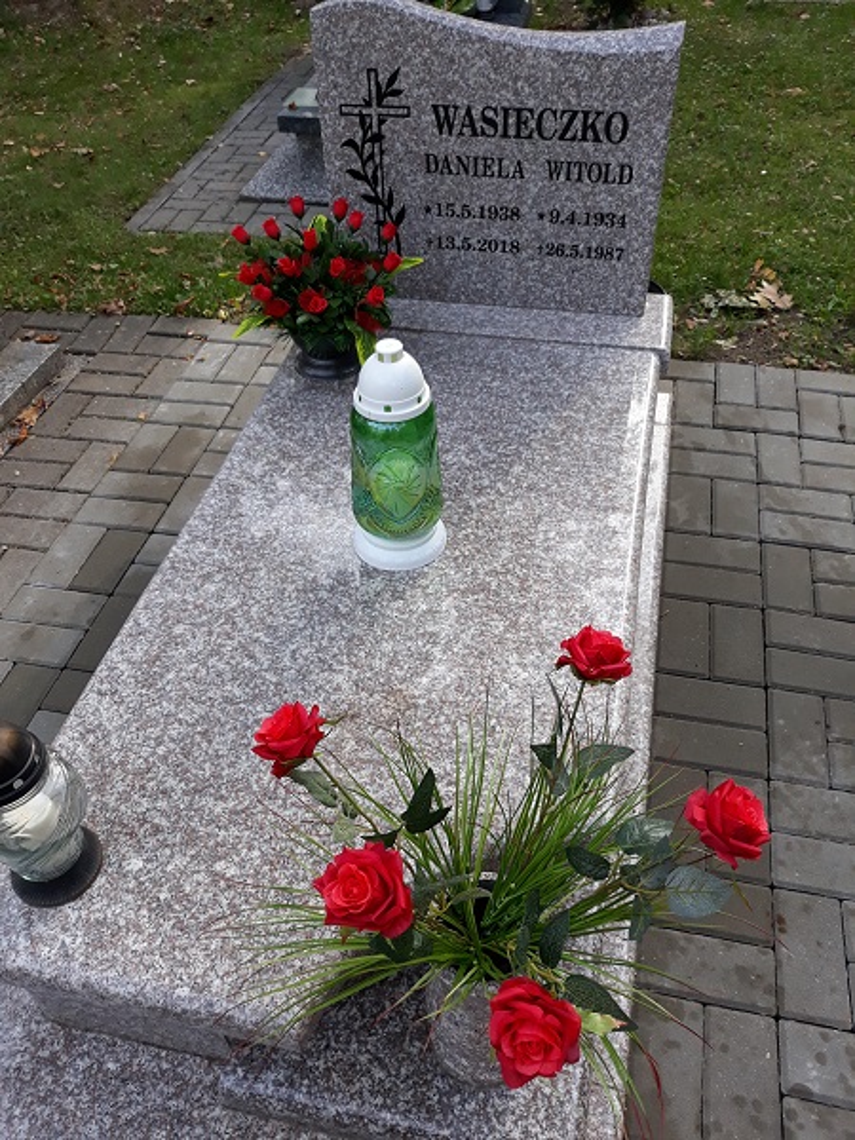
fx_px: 889
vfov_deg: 65.3
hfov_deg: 51.4
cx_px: 428
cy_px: 570
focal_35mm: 27
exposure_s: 1/219
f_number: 1.7
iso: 40
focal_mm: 3.71
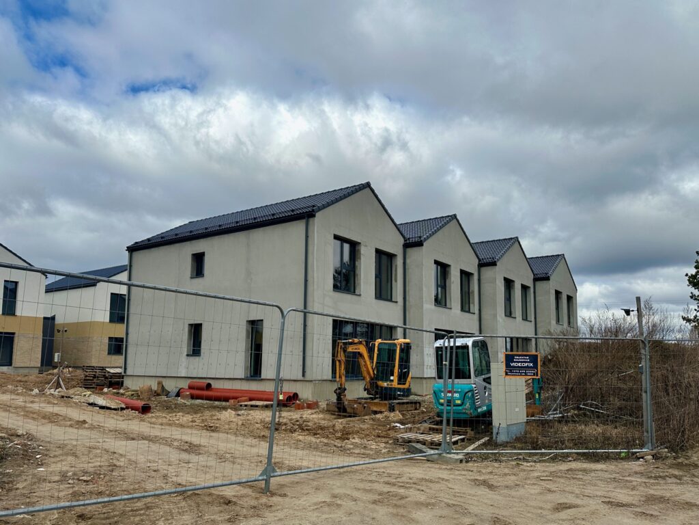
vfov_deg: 56.8
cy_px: 262
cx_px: 350
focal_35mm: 24
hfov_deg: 71.6
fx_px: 485
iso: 80
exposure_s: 1/7042
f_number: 1.78
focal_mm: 6.86
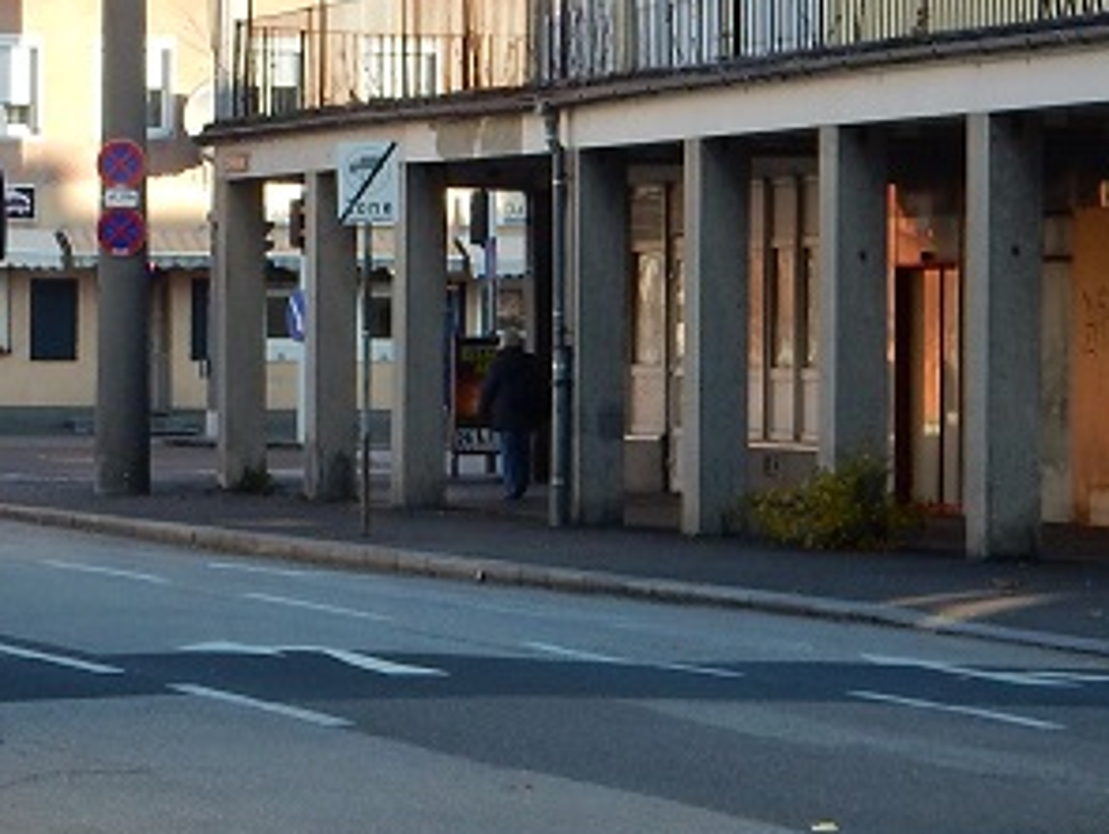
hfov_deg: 8.5
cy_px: 406
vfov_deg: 6.4
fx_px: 7442
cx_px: 45
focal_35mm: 232
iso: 125
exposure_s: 1/200
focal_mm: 14.9
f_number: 5
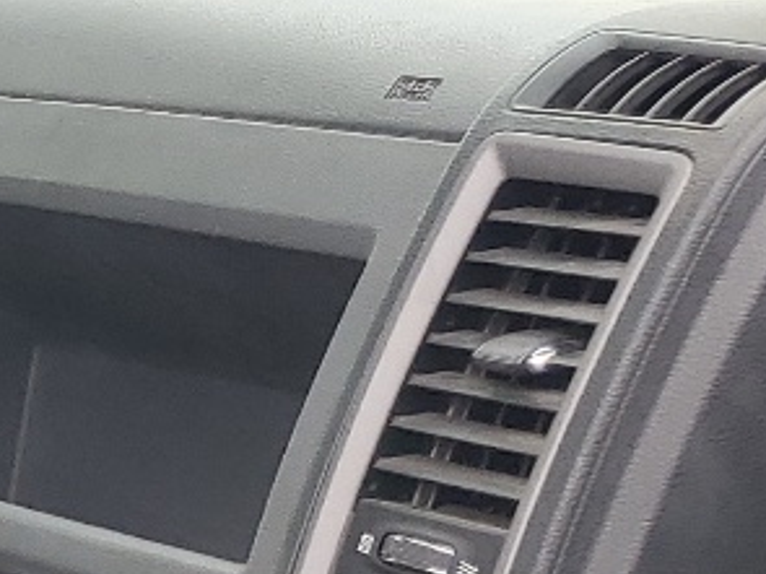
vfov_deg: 10.4
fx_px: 3119
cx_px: -1246
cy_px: 665
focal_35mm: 141
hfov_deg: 11.0
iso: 50
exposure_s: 1/250
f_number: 1.5
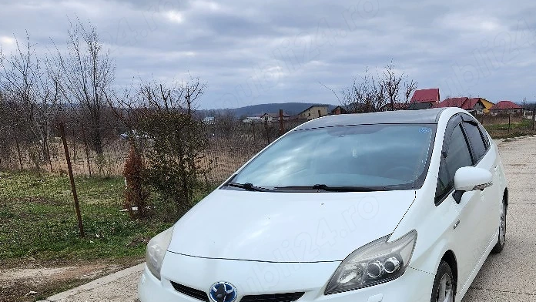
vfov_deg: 31.6
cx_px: 347
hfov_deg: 54.4
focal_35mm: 36
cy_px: 263
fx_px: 512
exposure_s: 1/1250
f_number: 1.8
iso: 20
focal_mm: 5.4
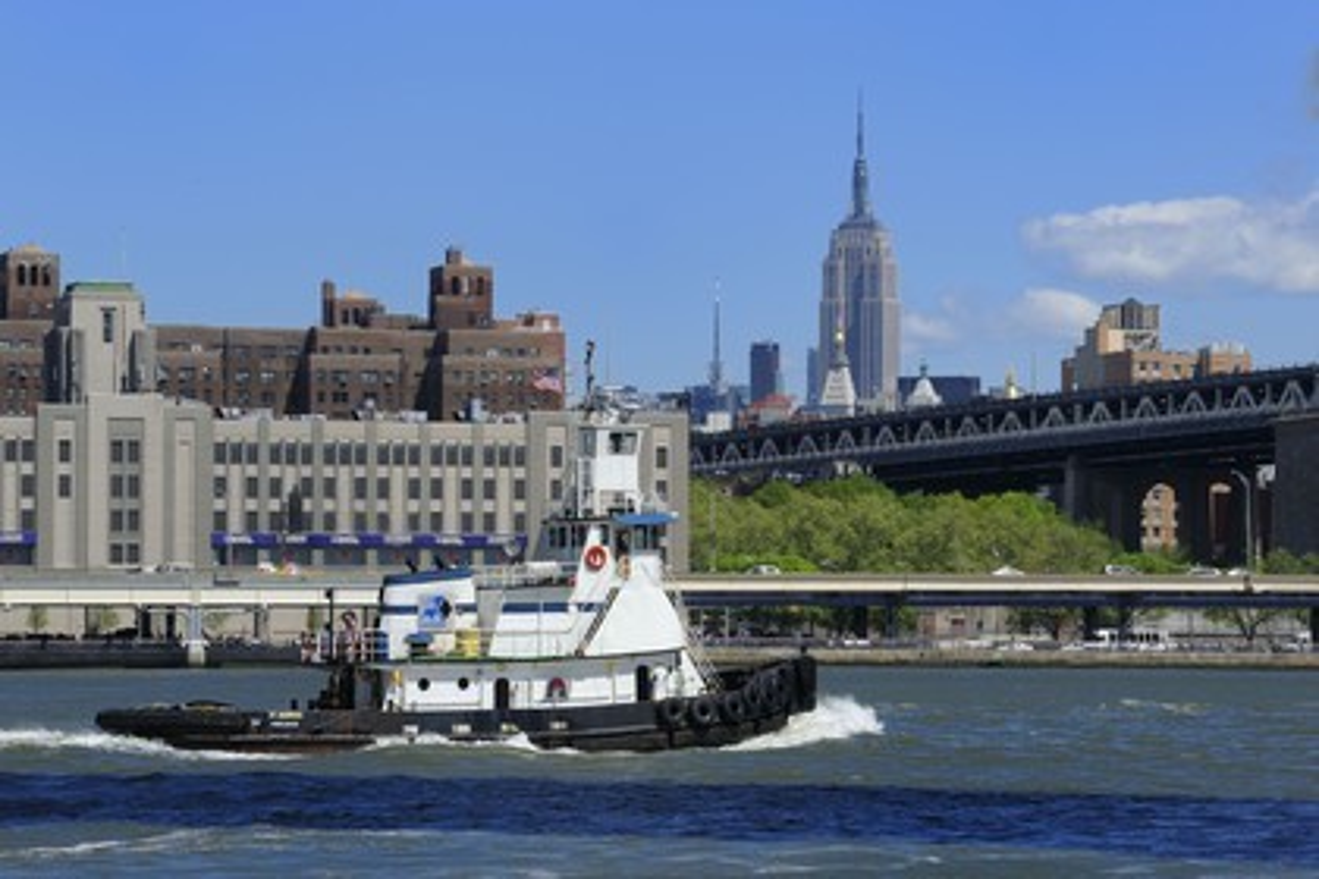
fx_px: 5862
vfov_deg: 8.6
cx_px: 660
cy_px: 440
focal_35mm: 160
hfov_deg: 12.8
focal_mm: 160
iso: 200
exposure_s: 1/200
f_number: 14
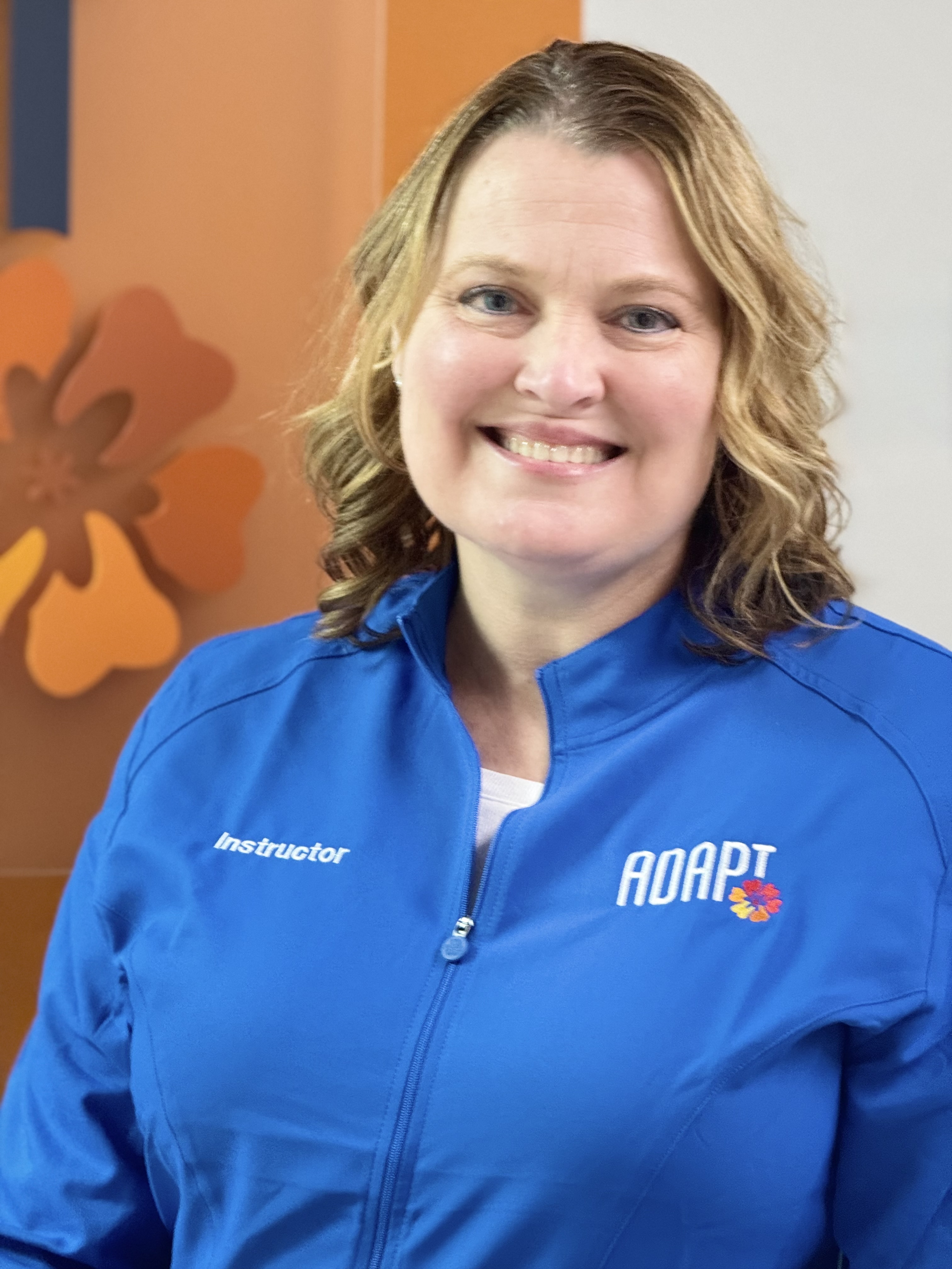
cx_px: 476
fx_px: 4400
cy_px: 634
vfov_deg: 16.4
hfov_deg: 12.3
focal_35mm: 120
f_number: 2.8
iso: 500
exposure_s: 1/40
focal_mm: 15.66
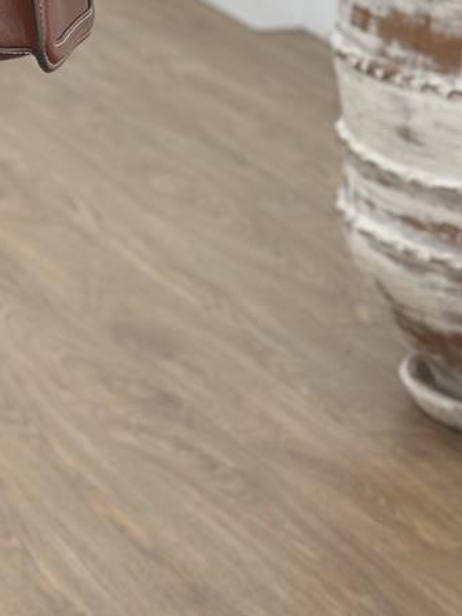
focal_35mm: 172
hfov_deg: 8.4
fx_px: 3062
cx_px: -280
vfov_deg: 11.5
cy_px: 306
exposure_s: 1/100
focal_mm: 6.76
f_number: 1.78
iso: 64
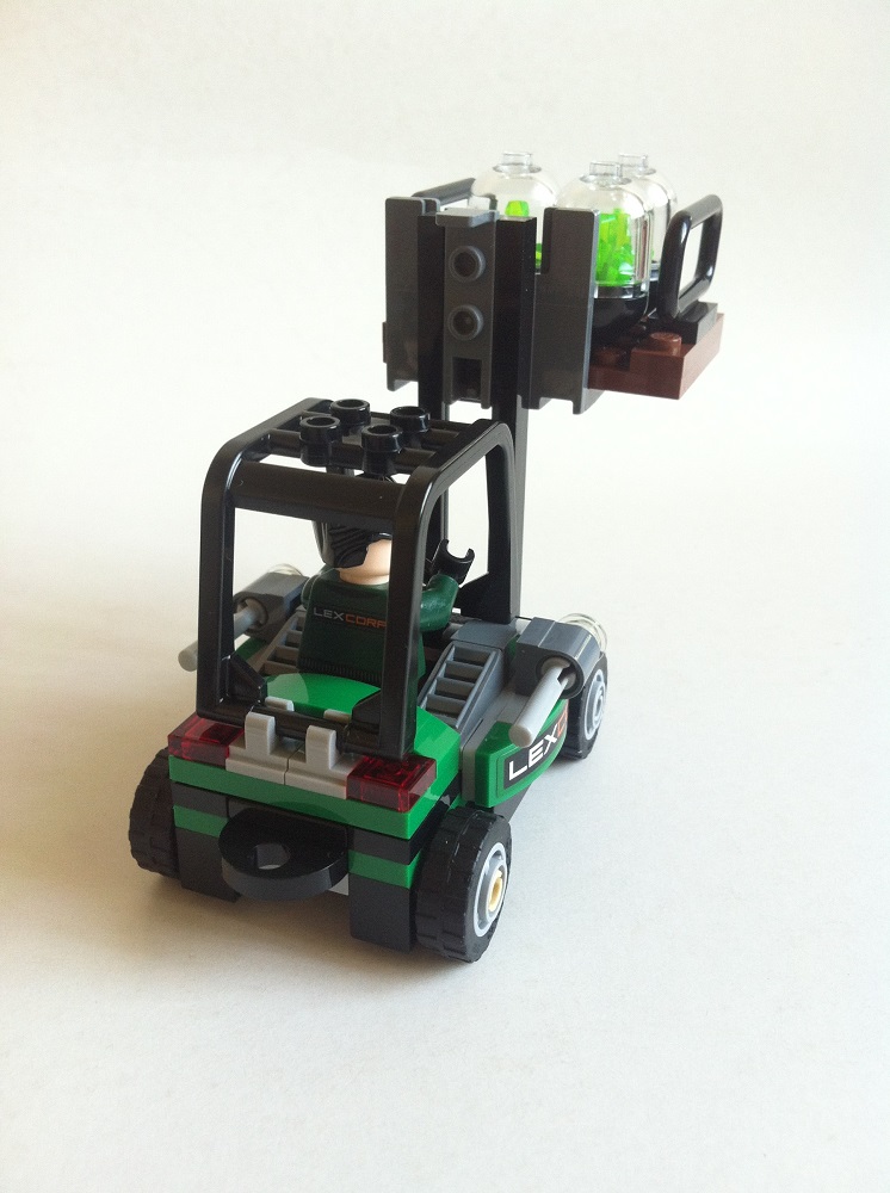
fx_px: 1204
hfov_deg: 40.6
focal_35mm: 35
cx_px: 445
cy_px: 596
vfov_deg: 52.7
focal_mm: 3.85
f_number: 2.8
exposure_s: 1/17
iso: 100
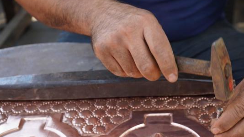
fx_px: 505
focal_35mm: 78
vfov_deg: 15.4
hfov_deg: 27.1
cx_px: 146
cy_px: 100
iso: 320
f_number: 5
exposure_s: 1/160
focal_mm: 53
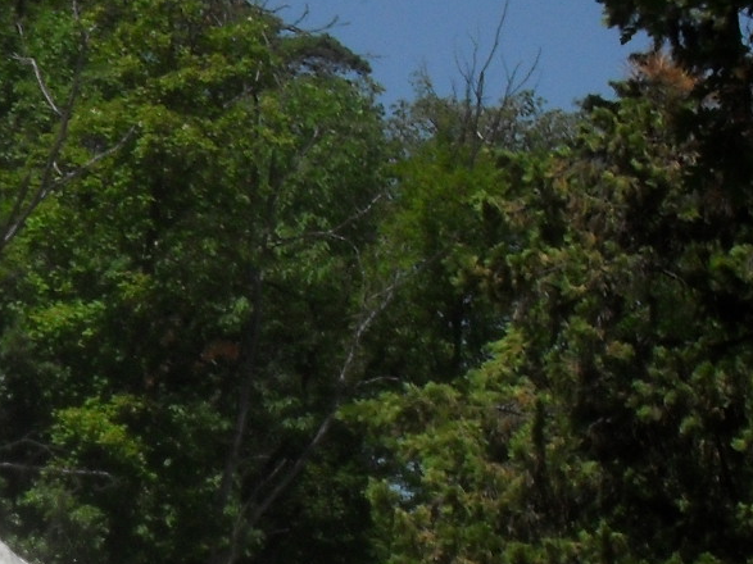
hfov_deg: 9.8
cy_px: 875
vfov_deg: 7.3
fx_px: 4328
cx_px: -168
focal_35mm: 199
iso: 100
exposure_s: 1/250
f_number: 10.9
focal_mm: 10.1
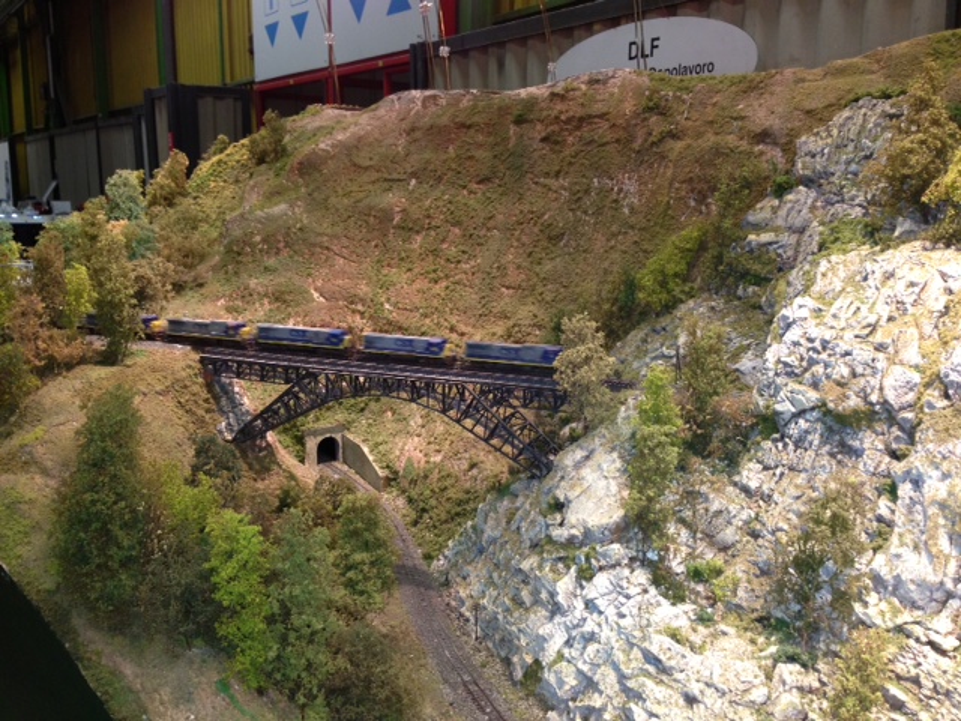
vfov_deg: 42.9
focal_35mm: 33
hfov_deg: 55.4
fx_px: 916
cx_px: 480
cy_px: 360
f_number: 2.4
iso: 125
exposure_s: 1/20
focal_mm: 4.13
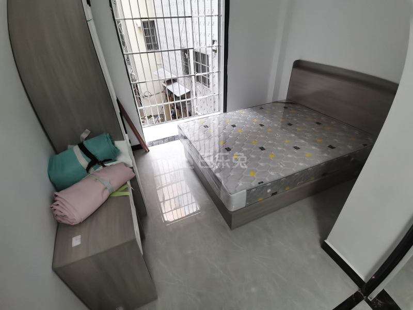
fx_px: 203
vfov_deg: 74.7
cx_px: 206
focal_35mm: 17
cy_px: 155
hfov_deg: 91.0
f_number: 2.4
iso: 250
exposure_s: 1/33.3
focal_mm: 1.78
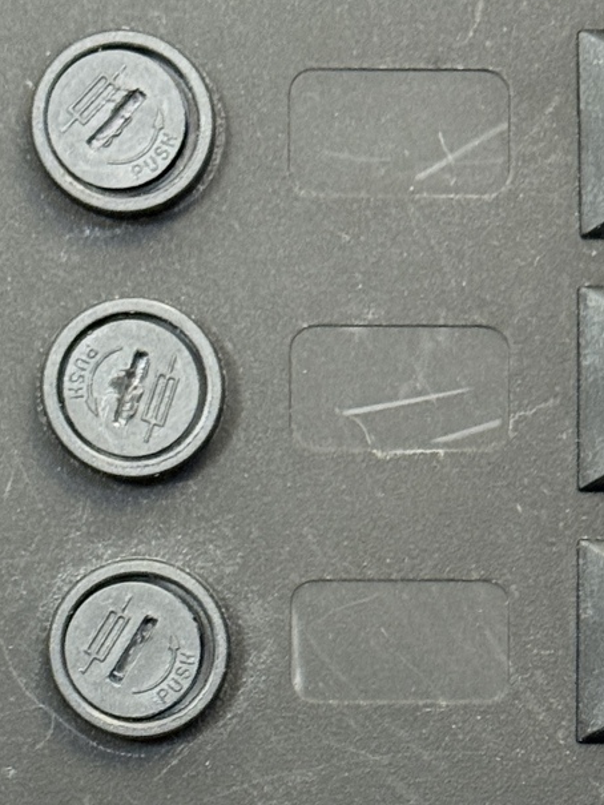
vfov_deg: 15.4
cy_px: 699
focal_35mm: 127
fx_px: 2954
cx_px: 516
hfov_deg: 11.6
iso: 250
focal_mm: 6.76
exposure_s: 1/54
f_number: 1.78
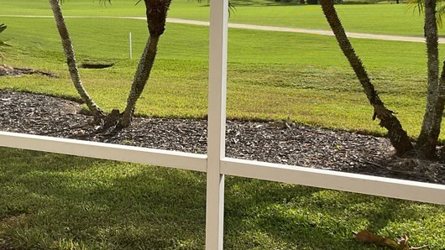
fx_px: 720
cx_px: 165
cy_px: 83
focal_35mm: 61
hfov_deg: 34.2
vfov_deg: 19.7
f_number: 1.8
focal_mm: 3
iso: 16
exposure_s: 1/1055
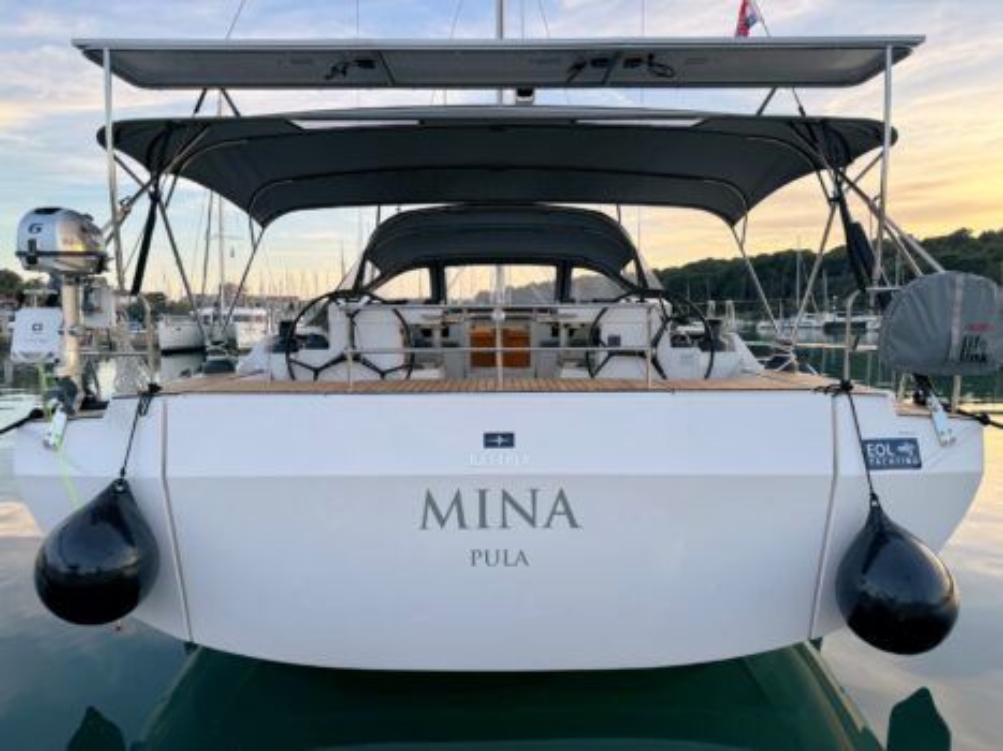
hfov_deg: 71.6
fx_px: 695
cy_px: 376
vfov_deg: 56.8
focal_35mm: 24
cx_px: 502
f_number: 1.78
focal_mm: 6.76
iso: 80
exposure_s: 1/539
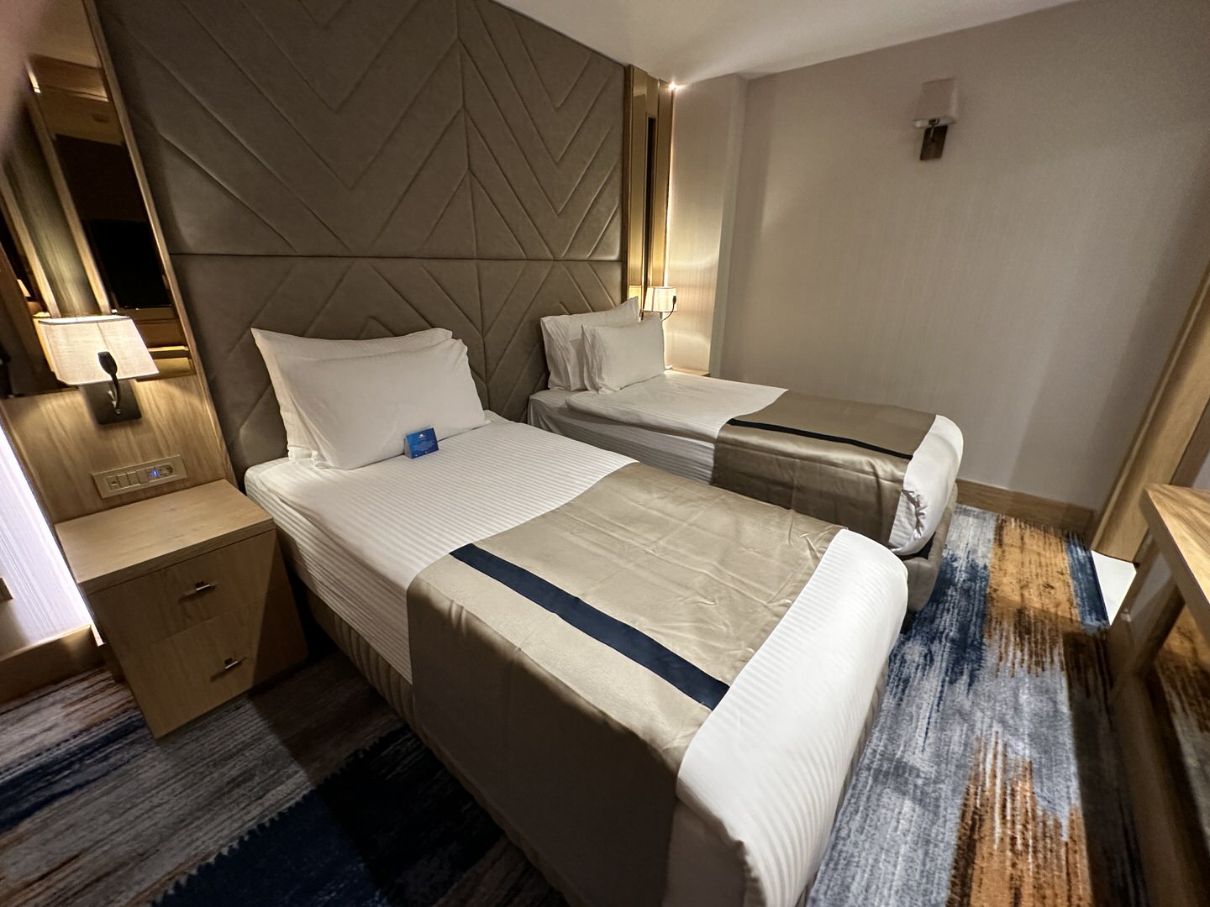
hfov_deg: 102.1
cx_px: 605
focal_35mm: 14
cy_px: 454
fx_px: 489
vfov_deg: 85.7
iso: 500
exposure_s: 1/50
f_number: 2.2
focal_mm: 2.22
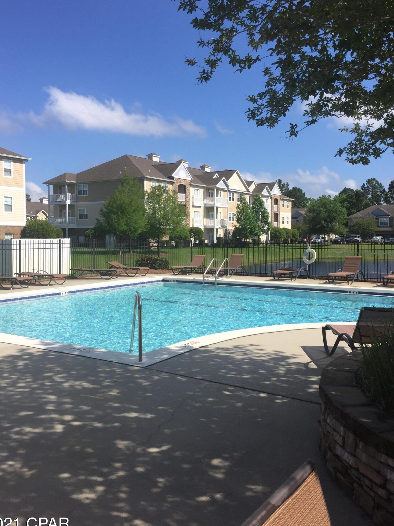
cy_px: 256
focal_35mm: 32
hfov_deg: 44.1
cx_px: 189
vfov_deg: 56.8
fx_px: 486
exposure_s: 1/2326
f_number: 2.2
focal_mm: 4.15
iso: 32
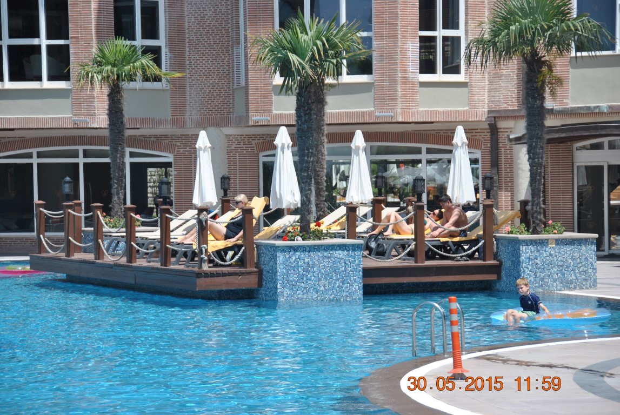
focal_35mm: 135
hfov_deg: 15.2
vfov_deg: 10.2
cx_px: 310
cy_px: 208
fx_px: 2328
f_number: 5.6
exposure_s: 1/500
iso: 100
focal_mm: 90
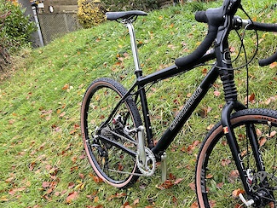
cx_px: 204
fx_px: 320
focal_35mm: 40
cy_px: 135
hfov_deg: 45.4
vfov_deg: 35.7
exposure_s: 1/178
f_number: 1.5
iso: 50
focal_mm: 5.7
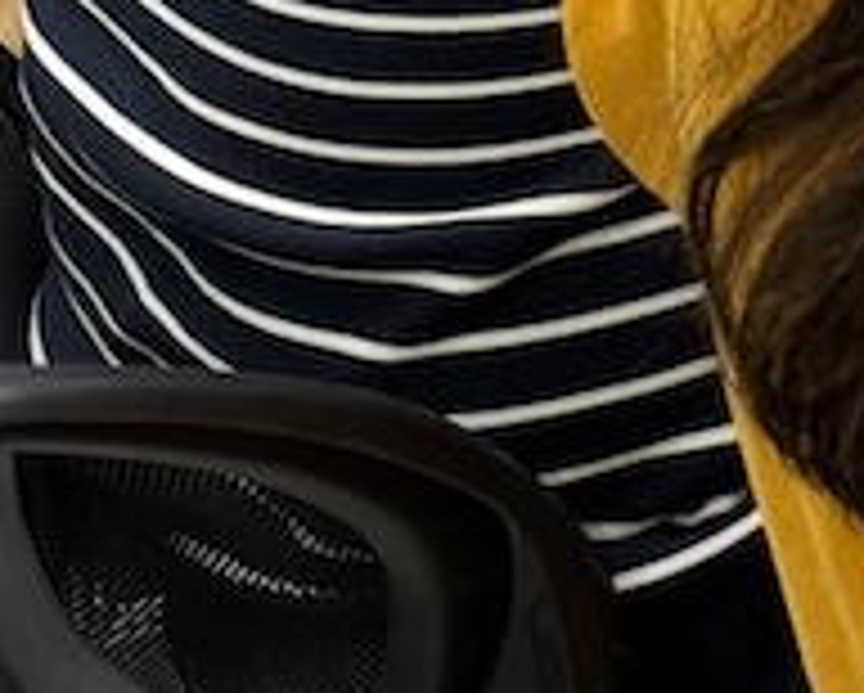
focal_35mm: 156
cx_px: 2799
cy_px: -1053
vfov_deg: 8.8
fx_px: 3993
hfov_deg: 9.2
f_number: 1.78
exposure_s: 1/121
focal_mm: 6.76
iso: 125
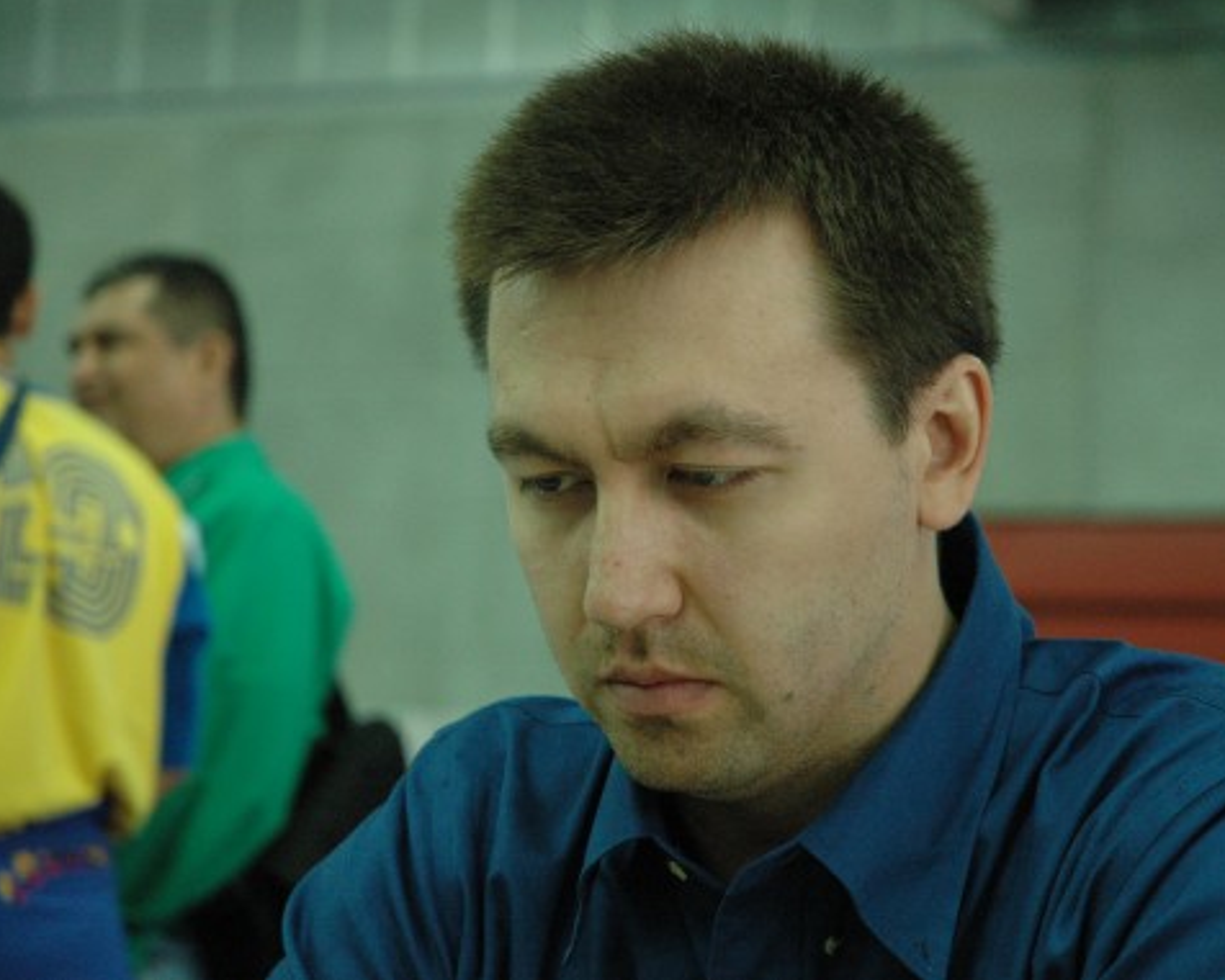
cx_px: 731
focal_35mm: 120
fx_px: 4352
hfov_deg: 16.0
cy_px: 486
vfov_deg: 12.9
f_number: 4.5
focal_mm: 70
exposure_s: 1/125
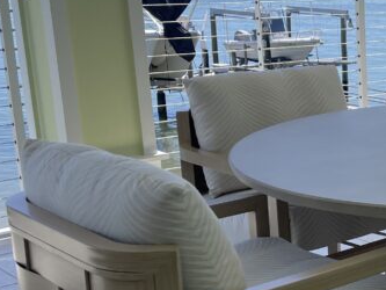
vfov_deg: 18.4
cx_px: 486
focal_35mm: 80
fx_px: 892
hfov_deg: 22.2
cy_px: 206
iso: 32
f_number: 1.6
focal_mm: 4.2
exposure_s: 1/3040
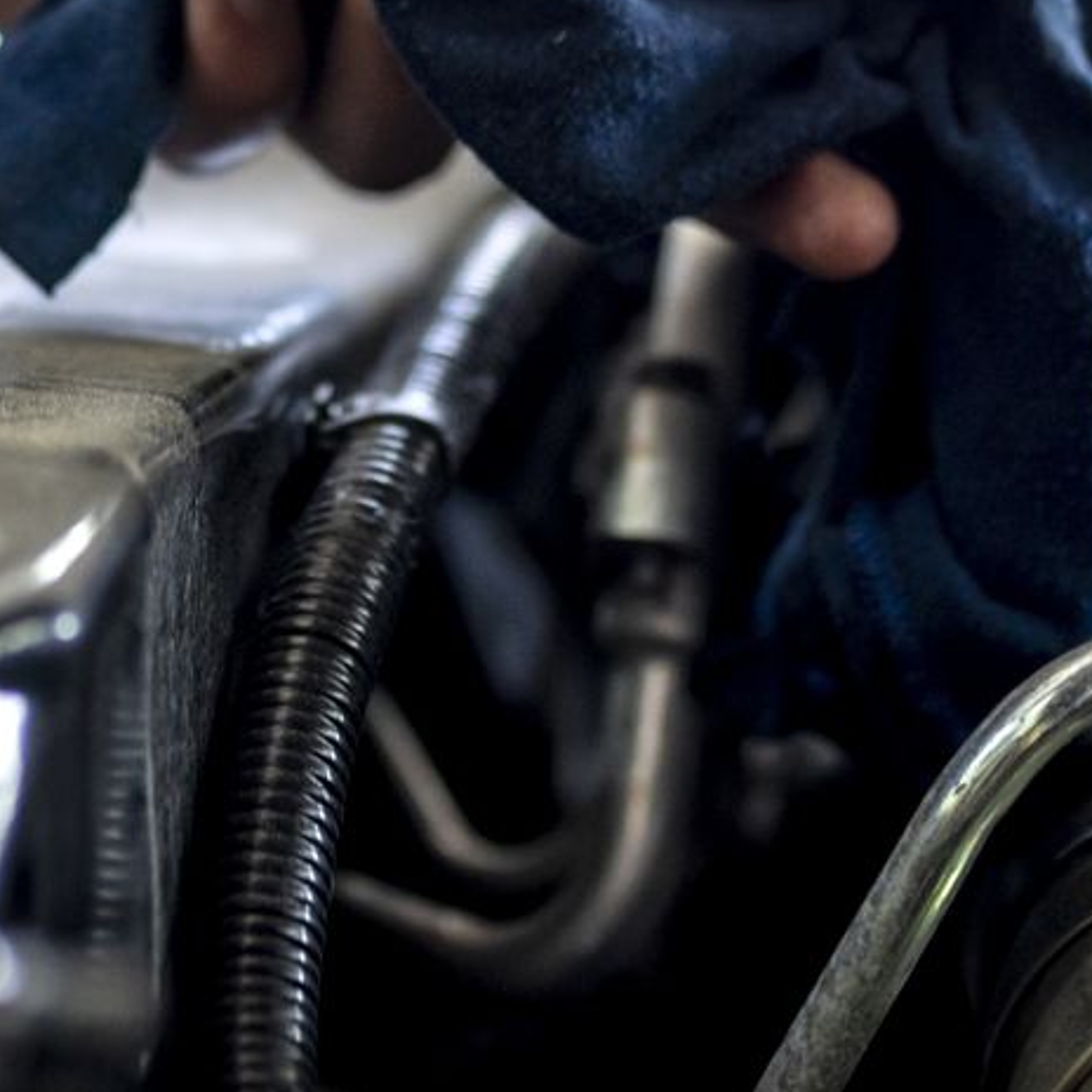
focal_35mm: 136
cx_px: 326
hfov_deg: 12.8
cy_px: -358
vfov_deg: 12.4
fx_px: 4854
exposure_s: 1/125
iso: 250
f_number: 2
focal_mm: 35
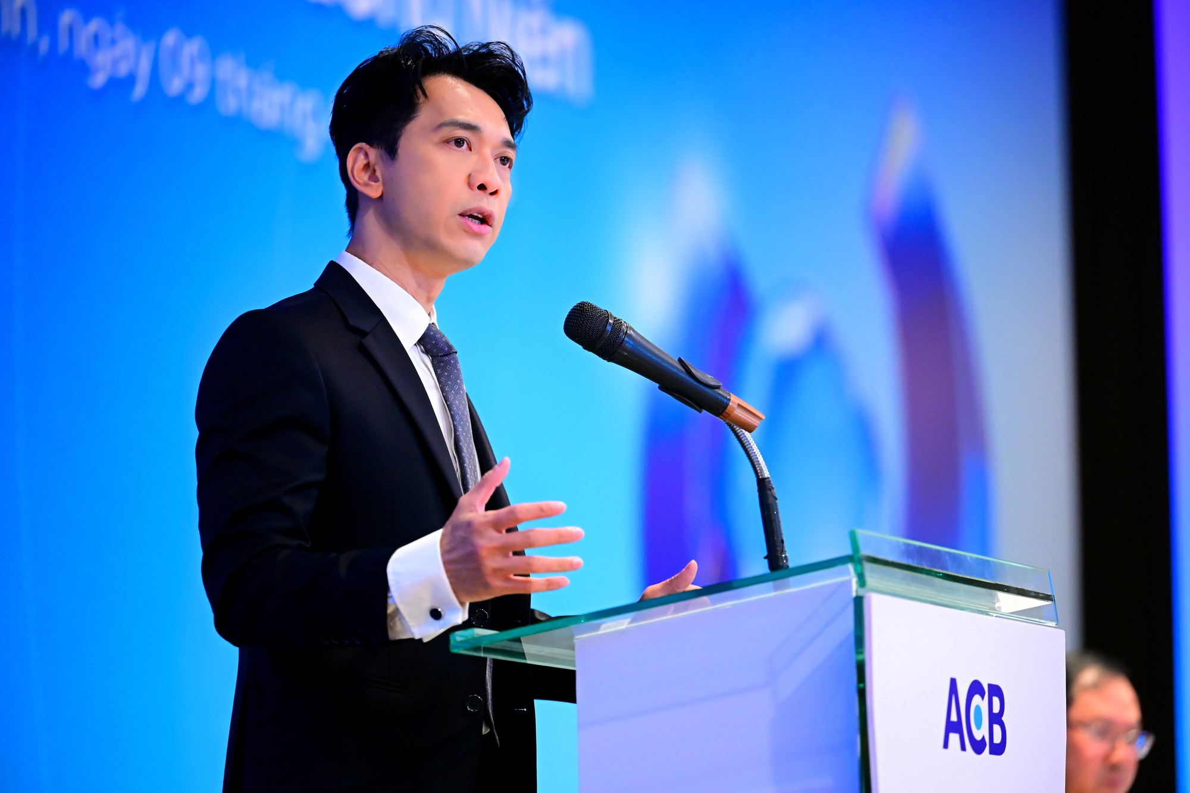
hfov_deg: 12.8
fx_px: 5288
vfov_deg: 8.6
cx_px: 595
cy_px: 396
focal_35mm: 160
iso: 6400
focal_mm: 160
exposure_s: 1/200
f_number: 2.8
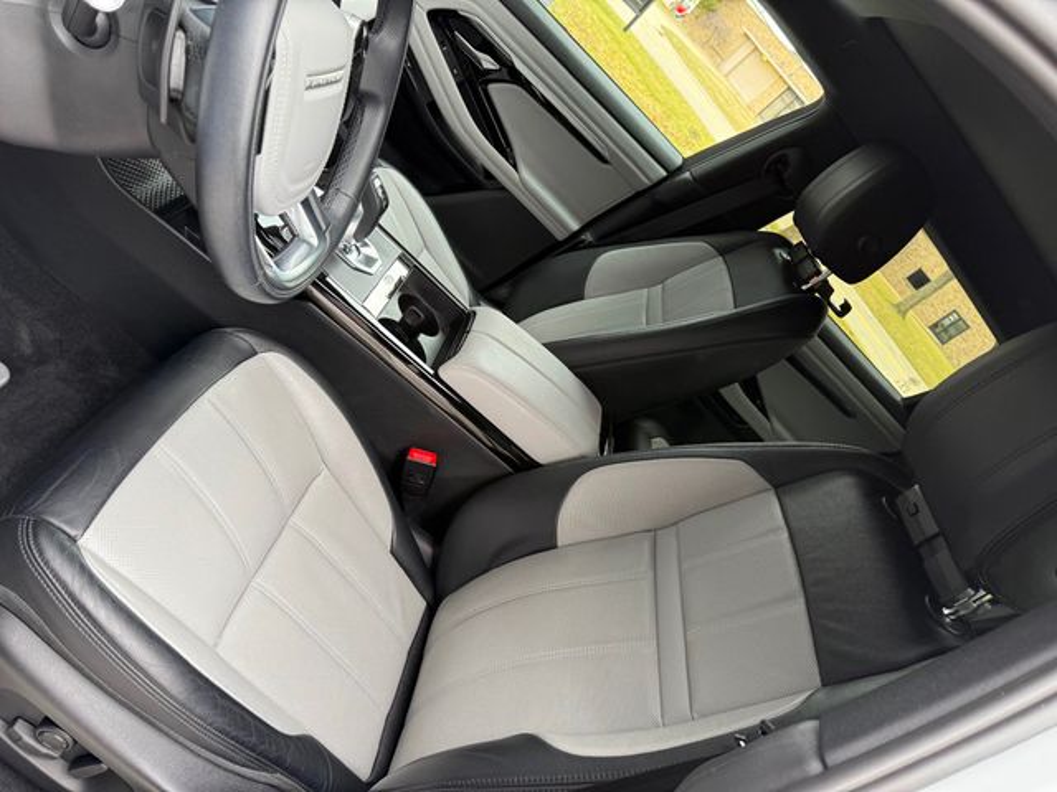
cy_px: 396
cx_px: 528
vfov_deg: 56.8
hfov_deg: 71.6
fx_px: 733
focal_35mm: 24
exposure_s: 1/121
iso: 125
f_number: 1.78
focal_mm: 6.76
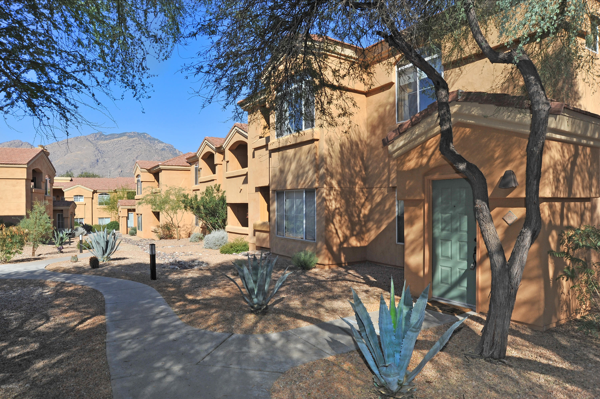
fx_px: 400
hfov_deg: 73.8
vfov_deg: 53.1
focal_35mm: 24
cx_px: 300
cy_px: 200
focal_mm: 24
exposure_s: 1/320
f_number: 14
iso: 320
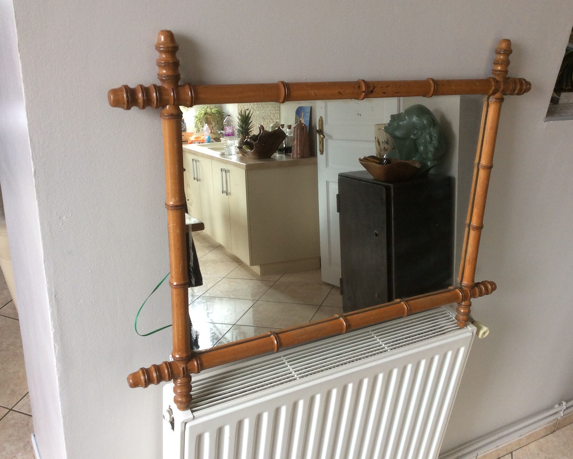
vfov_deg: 43.4
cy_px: 232
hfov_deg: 52.8
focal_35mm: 34
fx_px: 577
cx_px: 291
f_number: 2.4
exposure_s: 1/25
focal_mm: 3.3
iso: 64
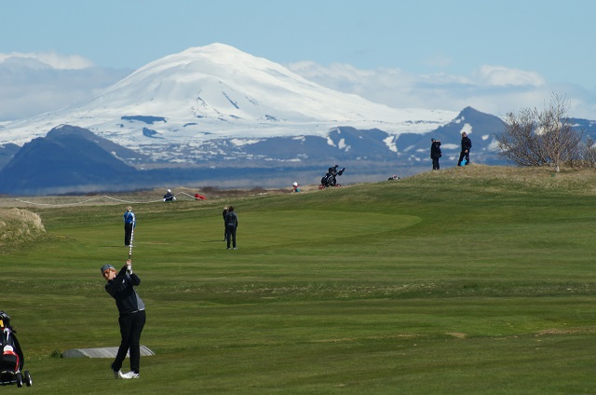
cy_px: 198
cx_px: 298
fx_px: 4957
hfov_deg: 6.9
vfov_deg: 4.6
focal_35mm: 300
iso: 100
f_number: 8
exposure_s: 1/400
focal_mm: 200
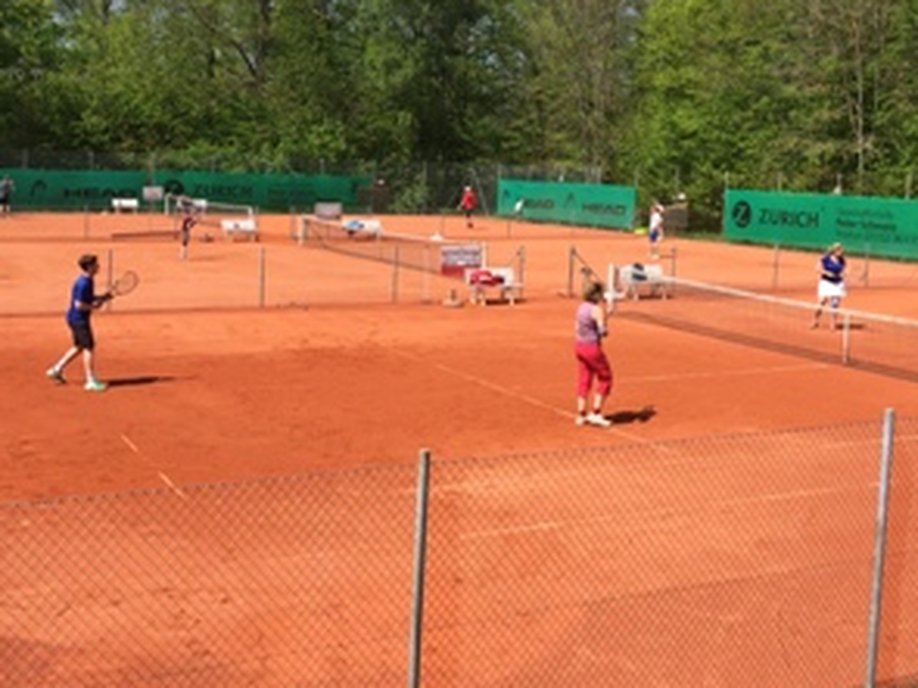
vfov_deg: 32.7
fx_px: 1166
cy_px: 258
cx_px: 408
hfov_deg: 42.9
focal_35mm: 44
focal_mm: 4.15
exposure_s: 1/1364
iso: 32
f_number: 2.2
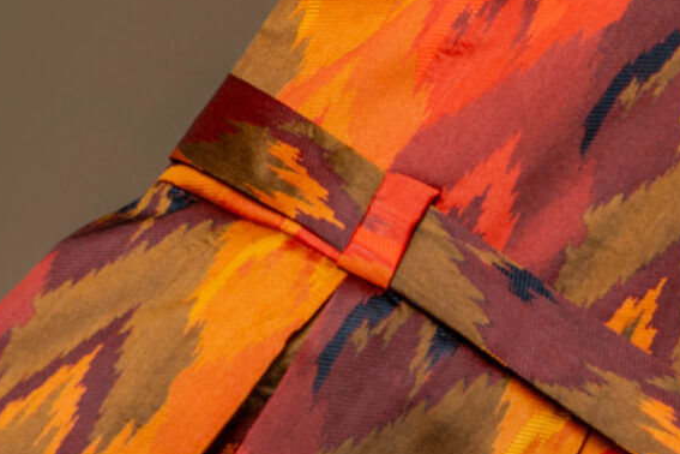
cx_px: 693
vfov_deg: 6.5
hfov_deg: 9.7
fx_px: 3966
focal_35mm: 210
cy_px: 261
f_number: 9
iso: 50
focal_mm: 62
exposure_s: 1/200
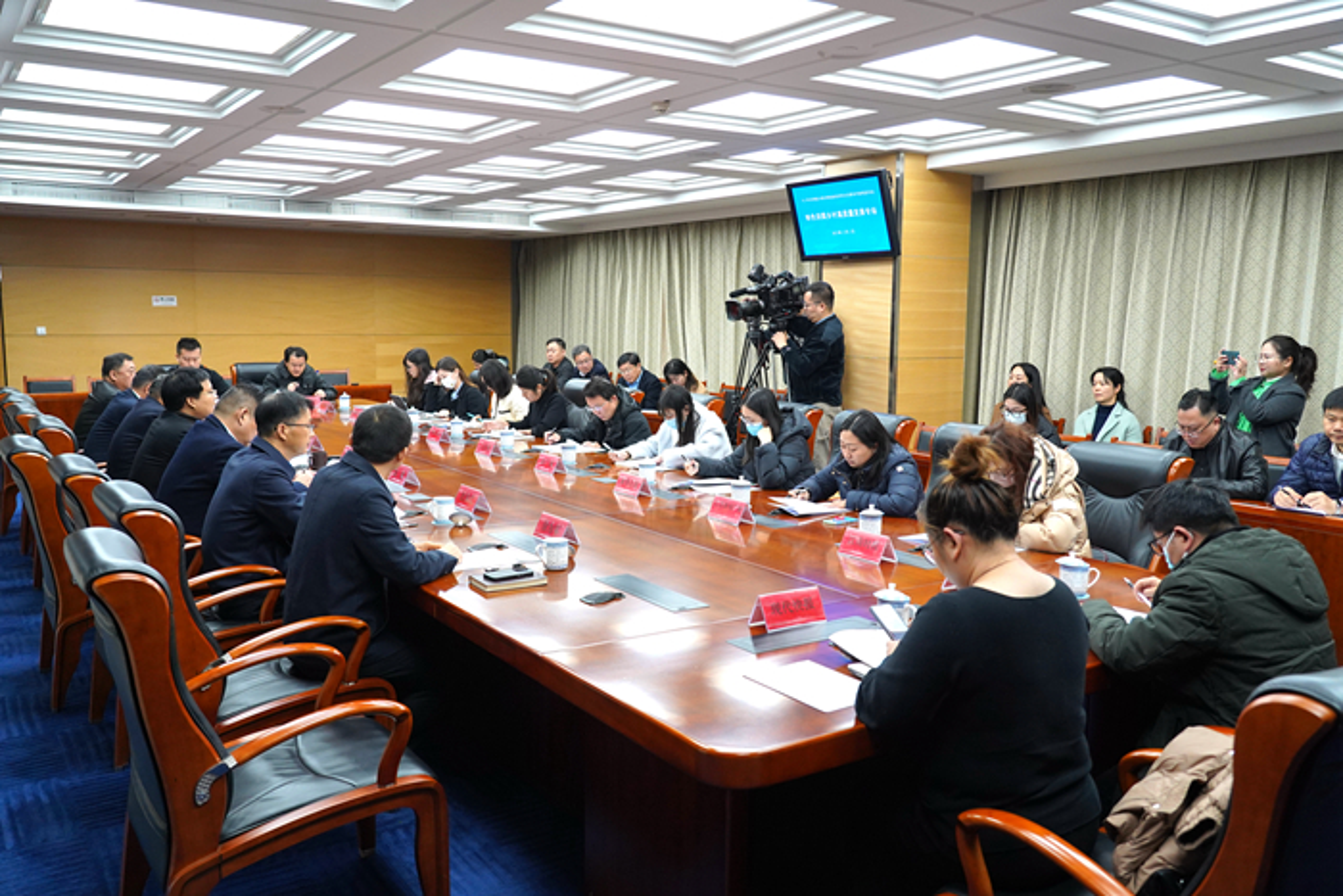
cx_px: 672
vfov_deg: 45.0
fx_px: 1082
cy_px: 448
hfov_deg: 63.6
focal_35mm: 29
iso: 2000
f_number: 4.5
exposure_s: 1/160
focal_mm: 29
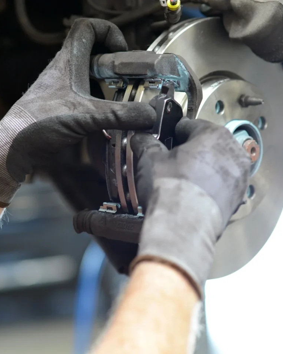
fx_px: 1257
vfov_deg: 16.0
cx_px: 57
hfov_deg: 12.8
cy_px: 177
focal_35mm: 120
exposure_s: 1/125
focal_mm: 85
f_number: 2.8
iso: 1600
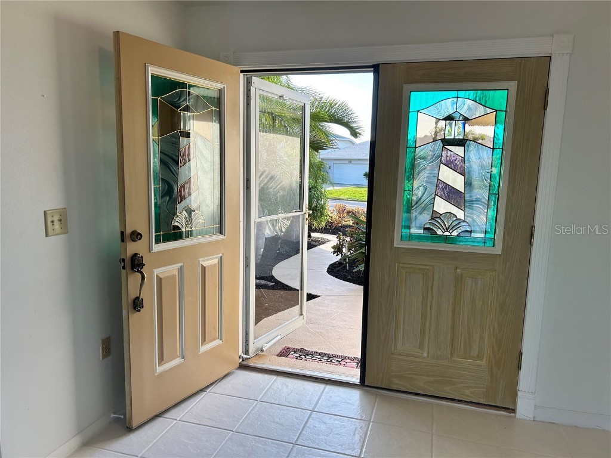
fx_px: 459
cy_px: 229
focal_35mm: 26
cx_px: 306
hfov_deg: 67.3
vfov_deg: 53.1
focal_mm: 5.7
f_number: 1.5
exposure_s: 1/523
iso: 50
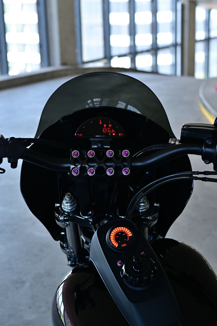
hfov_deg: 22.6
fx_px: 542
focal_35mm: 60
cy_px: 163
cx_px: 108
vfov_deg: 33.4
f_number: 4
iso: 500
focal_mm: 40
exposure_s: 1/100
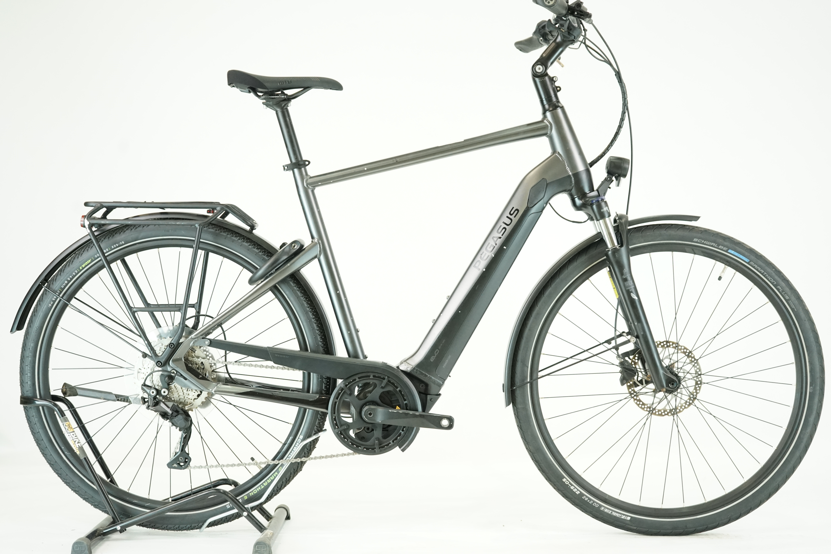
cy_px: 277
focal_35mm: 54
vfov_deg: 25.1
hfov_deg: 36.9
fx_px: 1246
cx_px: 416
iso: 2500
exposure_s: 1/200
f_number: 5
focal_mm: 54
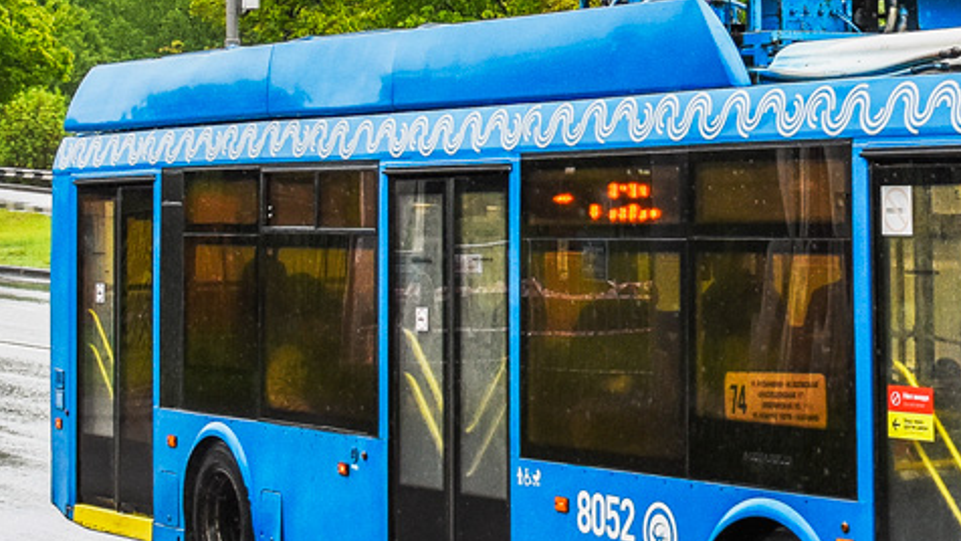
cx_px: 921
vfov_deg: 12.7
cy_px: 67
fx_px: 2421
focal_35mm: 95
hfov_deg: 21.8
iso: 800
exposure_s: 1/640
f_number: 5
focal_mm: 24
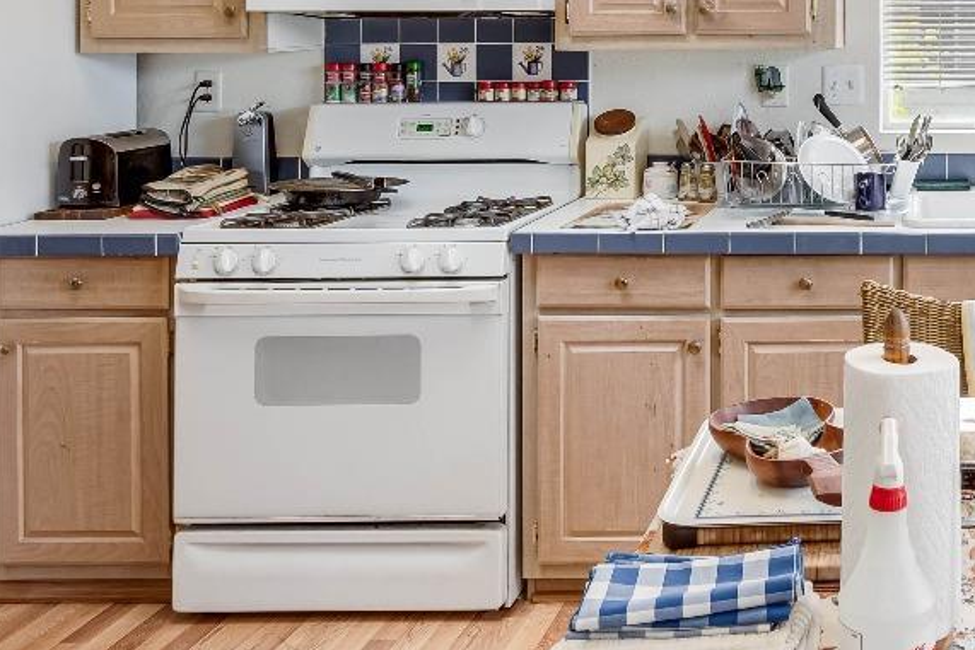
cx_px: 891
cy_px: 5
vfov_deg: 29.8
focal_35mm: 42
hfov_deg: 42.3
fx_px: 1138
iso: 320
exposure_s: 1/125
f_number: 11
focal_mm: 16
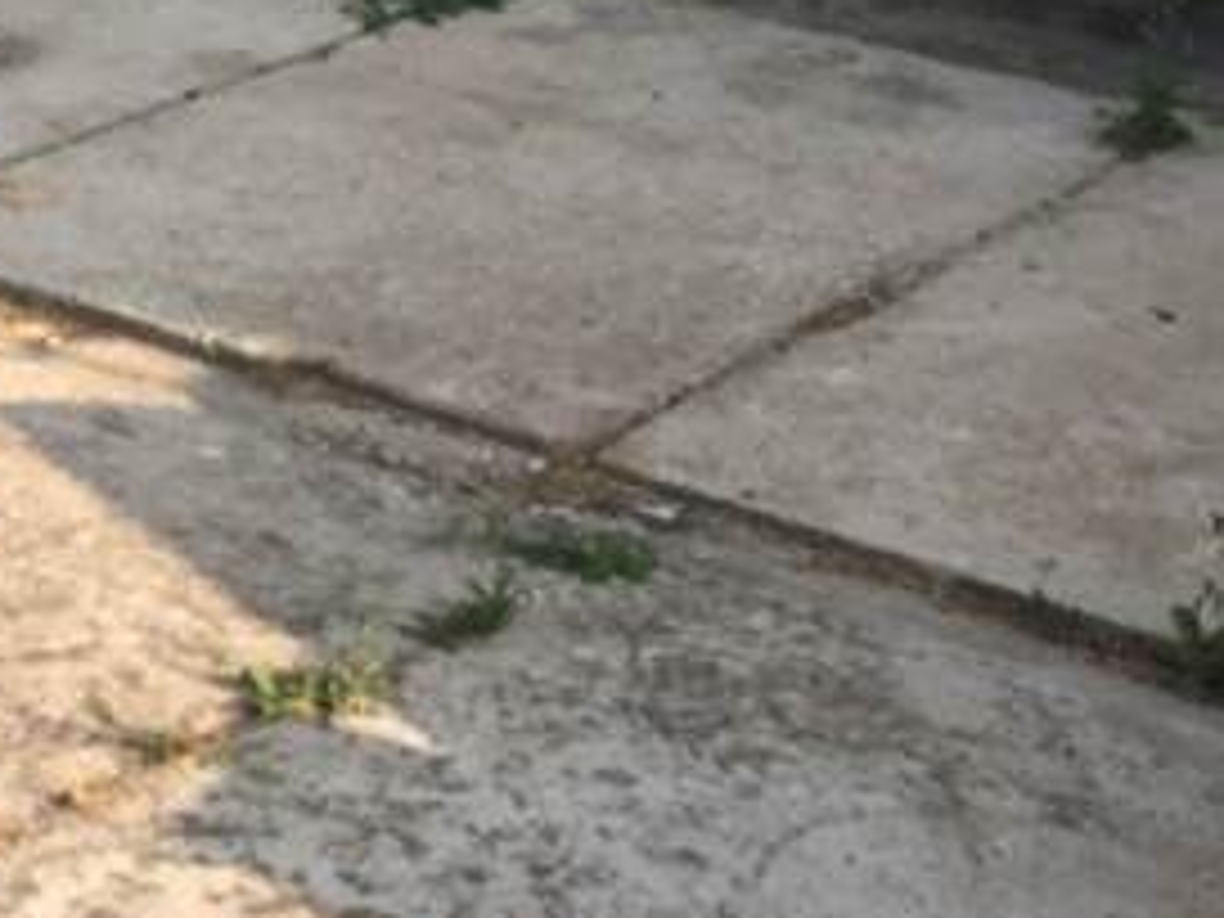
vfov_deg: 18.3
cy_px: 50
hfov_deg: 21.9
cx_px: -428
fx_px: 2793
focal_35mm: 79
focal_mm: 4
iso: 20
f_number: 1.8
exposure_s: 1/1021
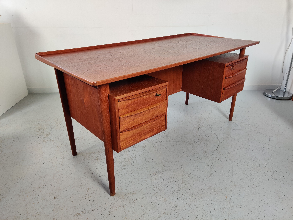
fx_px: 229
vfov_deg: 51.4
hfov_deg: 65.3
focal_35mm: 27
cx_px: 146
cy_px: 110
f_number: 1.65
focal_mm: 4.75
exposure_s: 1/100
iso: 160
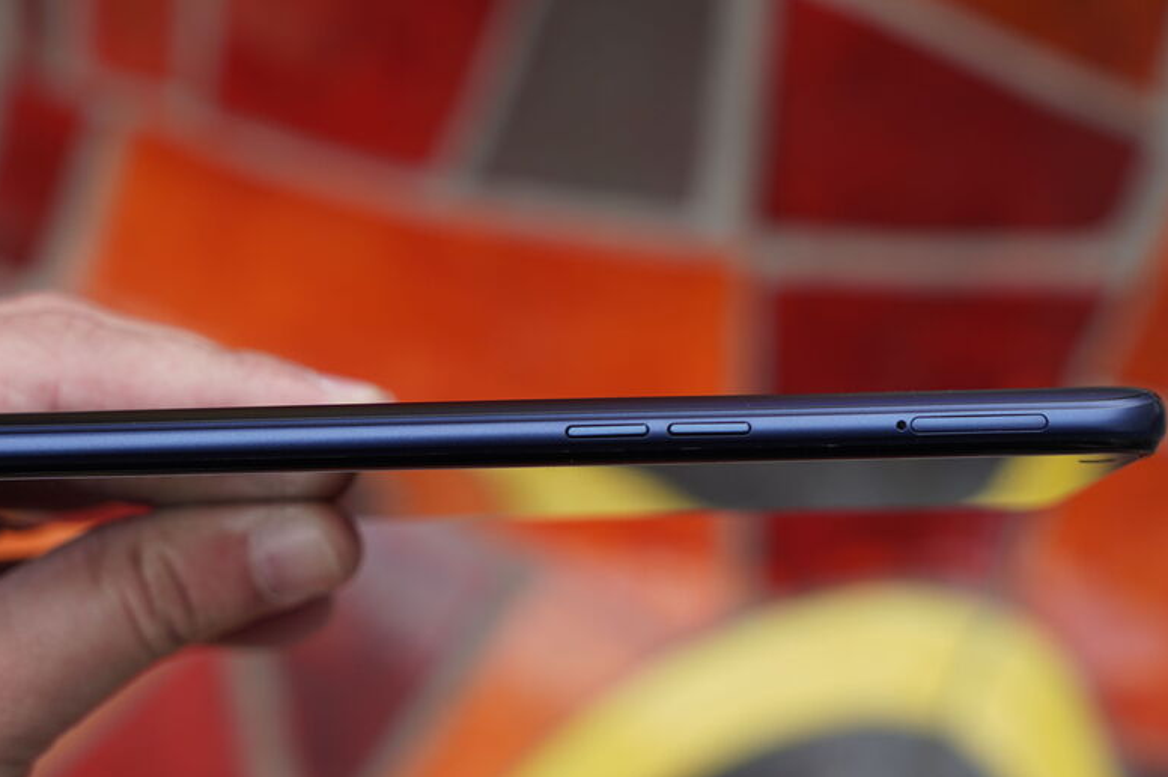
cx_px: 522
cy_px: 458
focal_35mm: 57
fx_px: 1848
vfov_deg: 23.7
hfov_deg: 35.0
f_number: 4
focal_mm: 46
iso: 160
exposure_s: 1/200
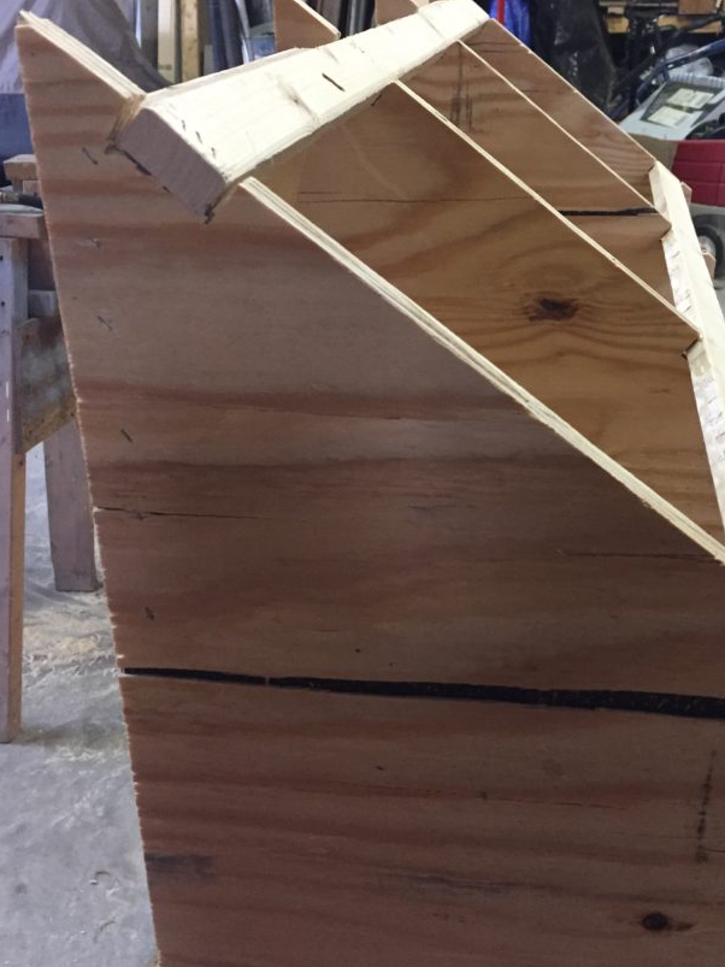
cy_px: 471
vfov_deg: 50.1
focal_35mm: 37
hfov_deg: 38.5
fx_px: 1034
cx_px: 437
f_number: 2.2
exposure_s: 1/20
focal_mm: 4.15
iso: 250
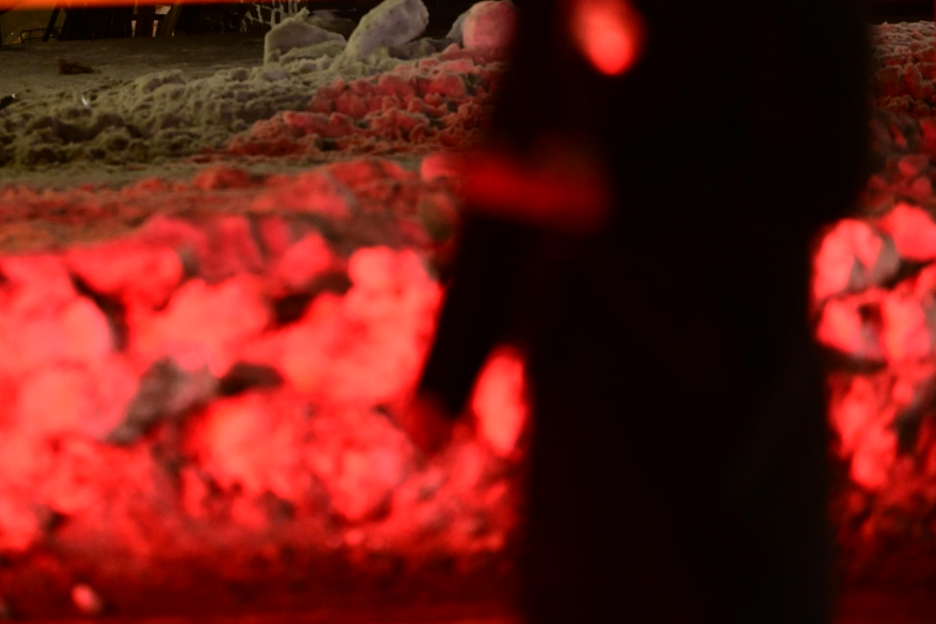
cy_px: 81
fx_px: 9203
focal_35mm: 354
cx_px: 146
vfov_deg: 3.9
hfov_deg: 5.8
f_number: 2.8
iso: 2500
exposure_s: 1/100
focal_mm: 200
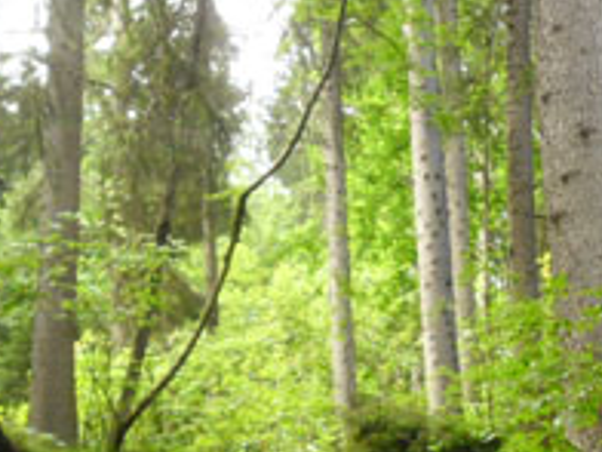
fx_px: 1078
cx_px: 547
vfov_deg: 22.6
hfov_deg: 29.8
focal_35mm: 62
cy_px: 467
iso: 400
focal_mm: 4.9
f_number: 3.5
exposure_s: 1/45
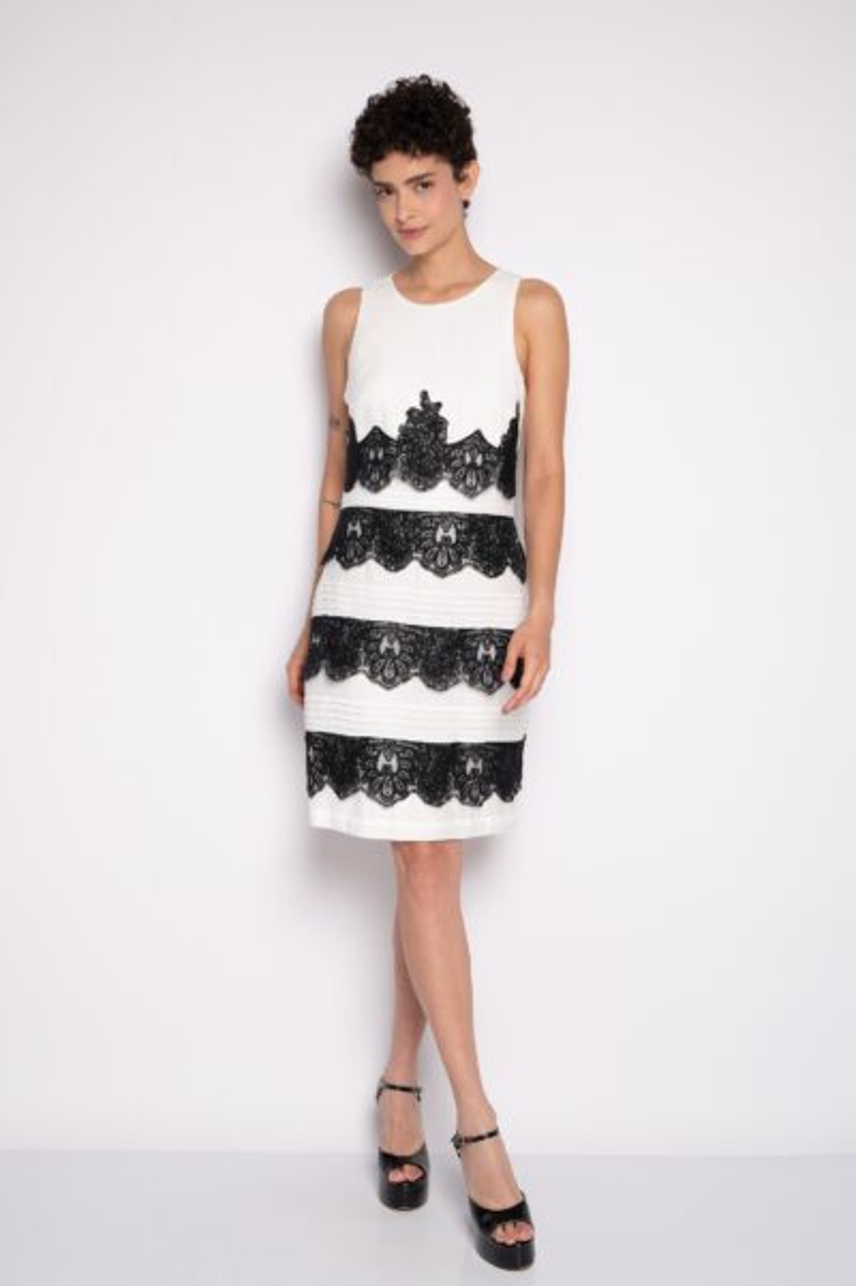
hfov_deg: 29.2
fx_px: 1642
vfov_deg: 42.8
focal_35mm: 46
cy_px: 643
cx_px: 428
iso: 200
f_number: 8
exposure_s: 1/160
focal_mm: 46
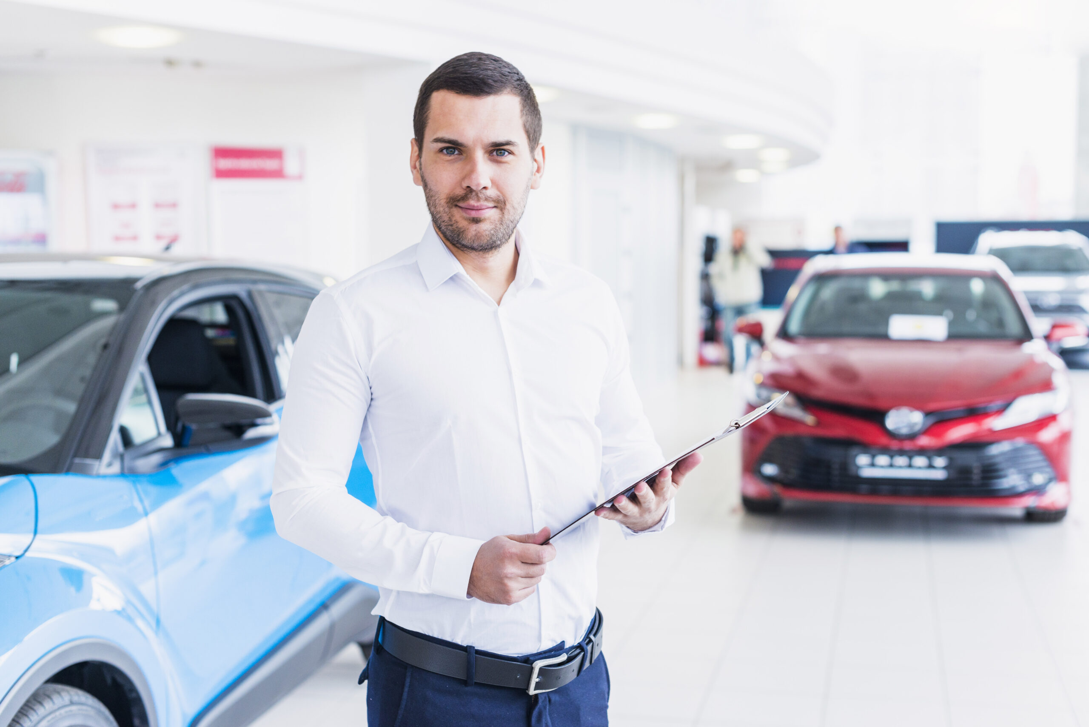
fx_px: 1513
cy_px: 364
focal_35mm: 50
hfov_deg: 39.6
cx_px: 544
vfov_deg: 27.0
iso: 400
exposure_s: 1/160
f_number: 3.2
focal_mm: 50
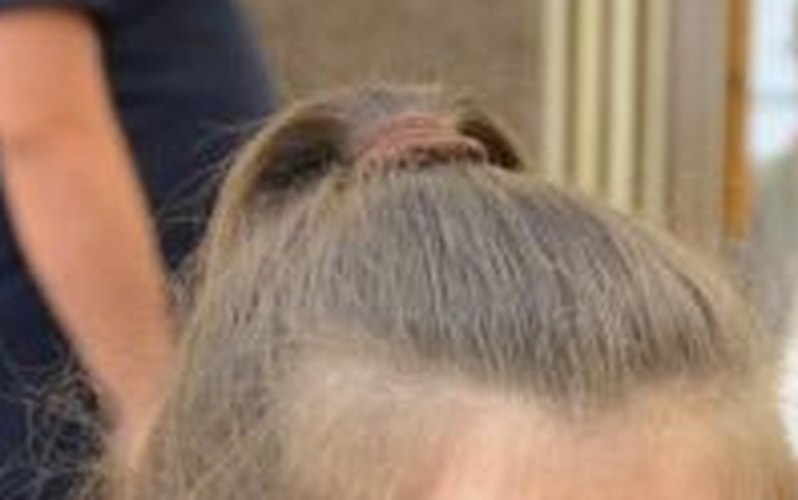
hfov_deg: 8.5
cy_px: 1052
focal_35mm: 246
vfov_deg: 5.2
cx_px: 326
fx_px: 5353
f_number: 4.5
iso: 1100
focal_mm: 40
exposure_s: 1/60
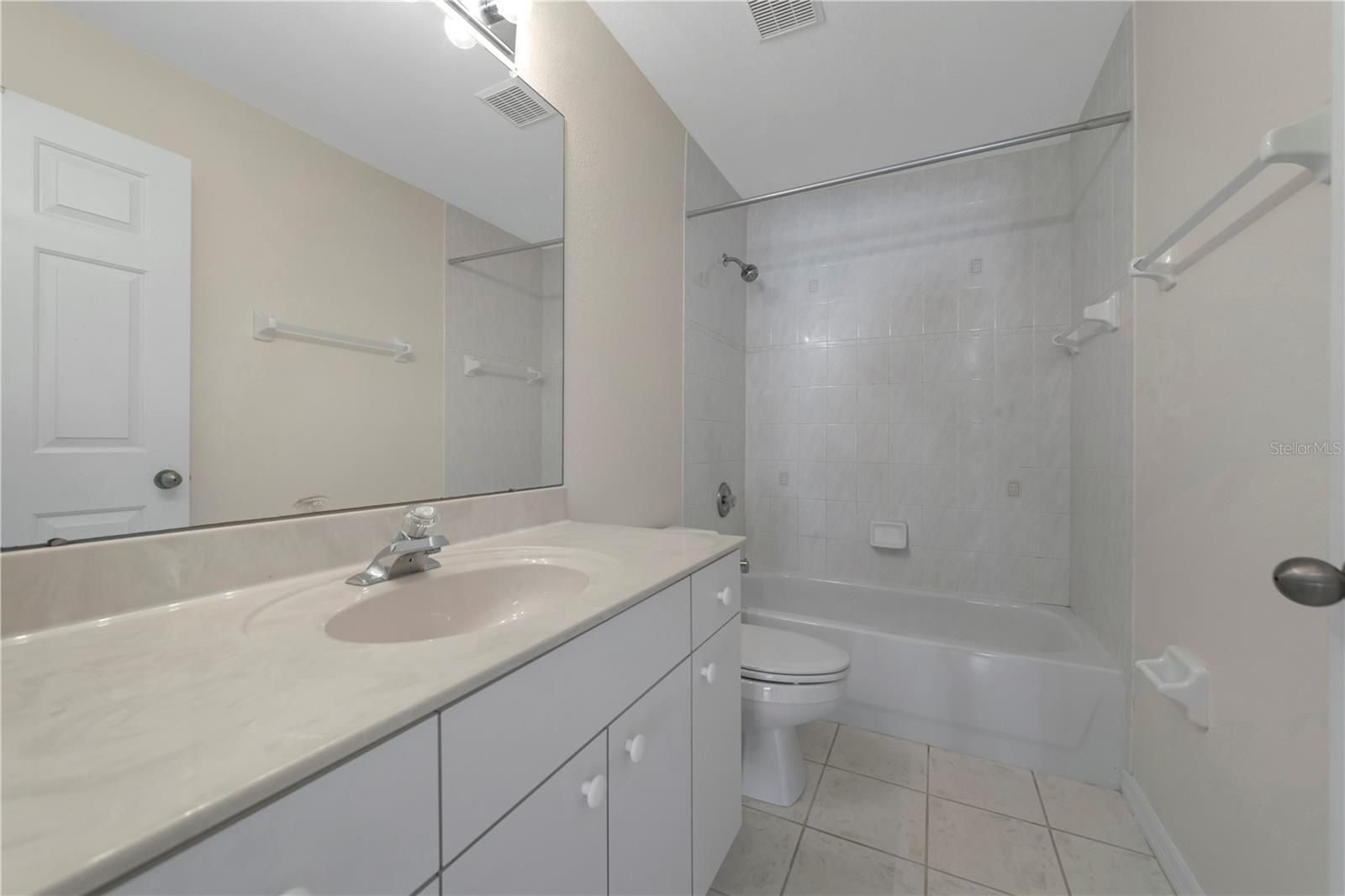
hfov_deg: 108.3
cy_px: 448
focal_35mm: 13
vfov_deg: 85.4
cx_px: 672
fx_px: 486
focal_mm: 13
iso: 400
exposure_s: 1/20
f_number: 7.1
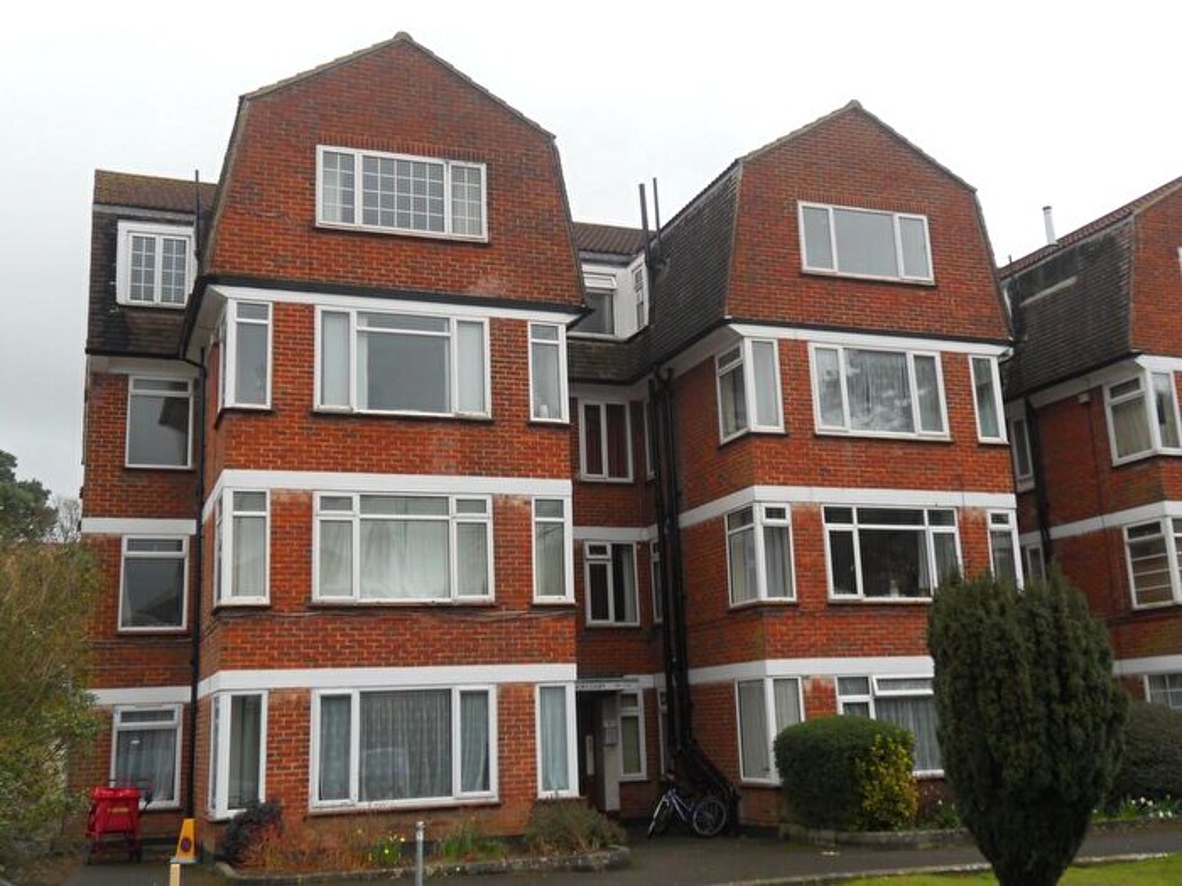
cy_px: 443
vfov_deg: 37.7
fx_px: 1298
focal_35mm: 38
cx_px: 591
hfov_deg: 49.0
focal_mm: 6.9
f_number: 3.9
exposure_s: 1/400
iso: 80
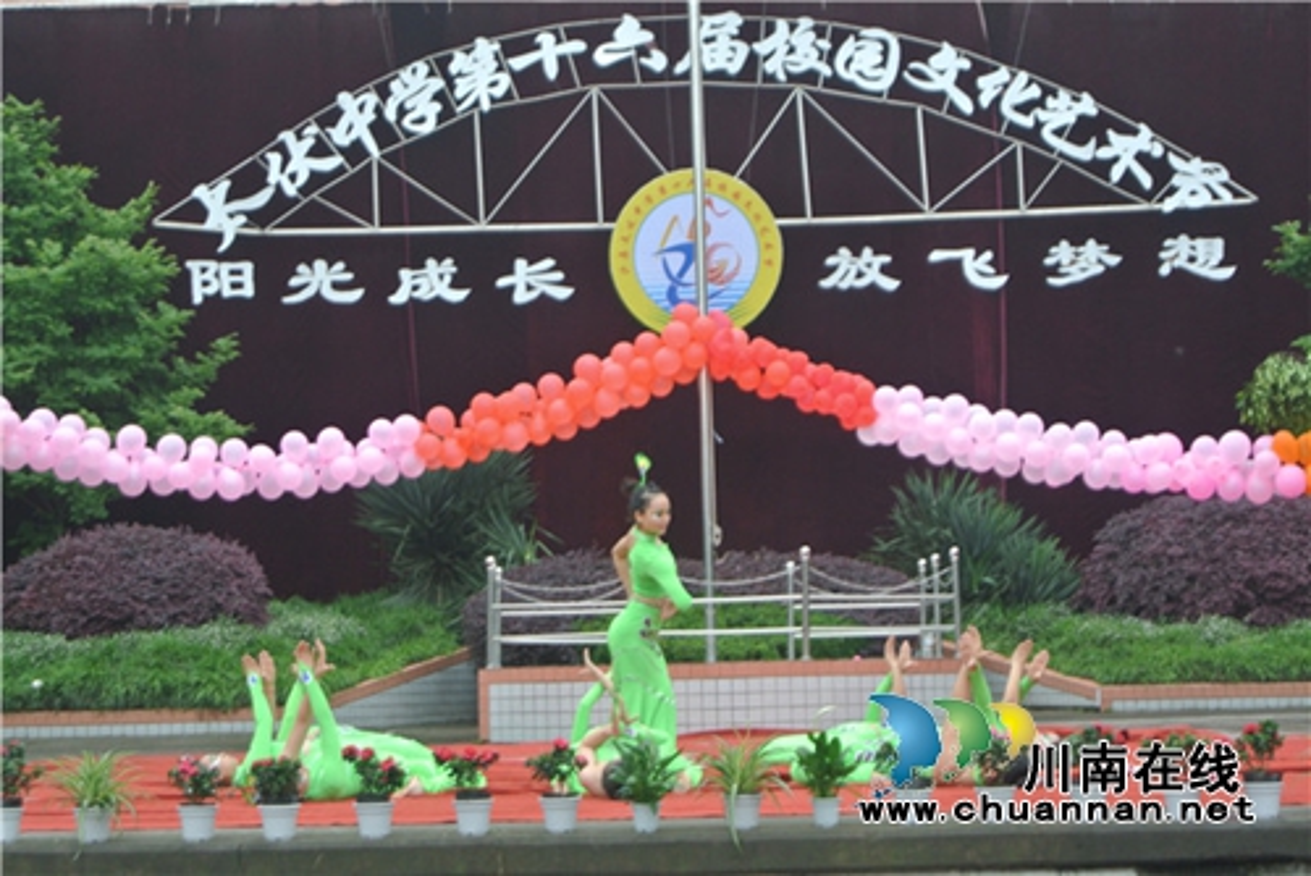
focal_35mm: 81
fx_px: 2951
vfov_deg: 16.9
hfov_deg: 25.0
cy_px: 438
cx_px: 656
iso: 200
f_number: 5.6
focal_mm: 30
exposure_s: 1/160
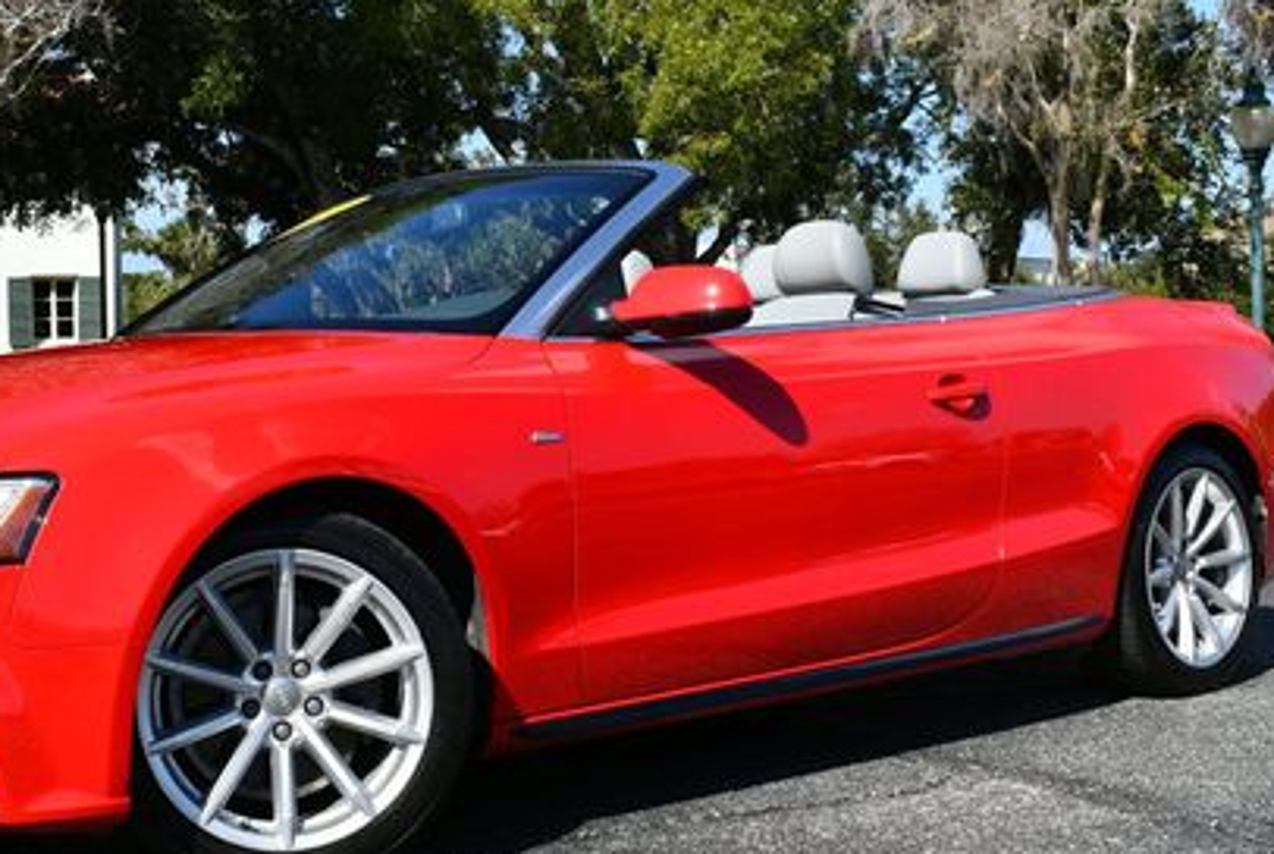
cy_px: 292
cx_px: 464
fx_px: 2233
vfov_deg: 21.6
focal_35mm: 63
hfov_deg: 31.7
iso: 100
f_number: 8
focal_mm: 20
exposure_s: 1/250
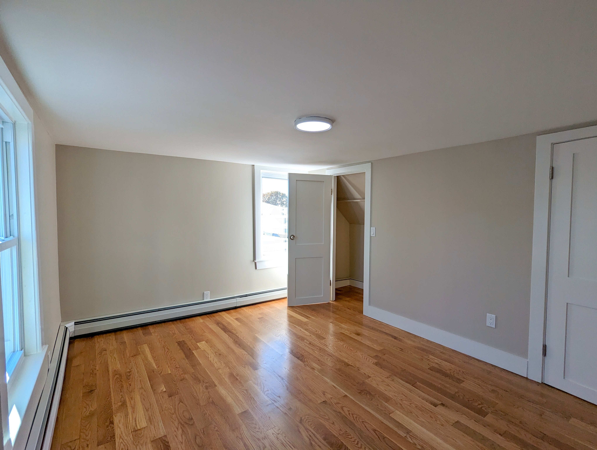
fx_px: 276
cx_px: 298
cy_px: 225
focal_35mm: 16
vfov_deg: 78.2
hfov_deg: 94.4
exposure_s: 1/258
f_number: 2.2
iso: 51
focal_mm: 2.35
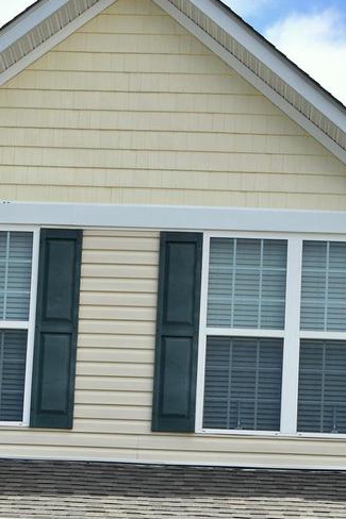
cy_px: 648
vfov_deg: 18.0
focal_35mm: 107
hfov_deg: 12.8
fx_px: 1544
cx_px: 169
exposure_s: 1/320
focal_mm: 23
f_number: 9
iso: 100
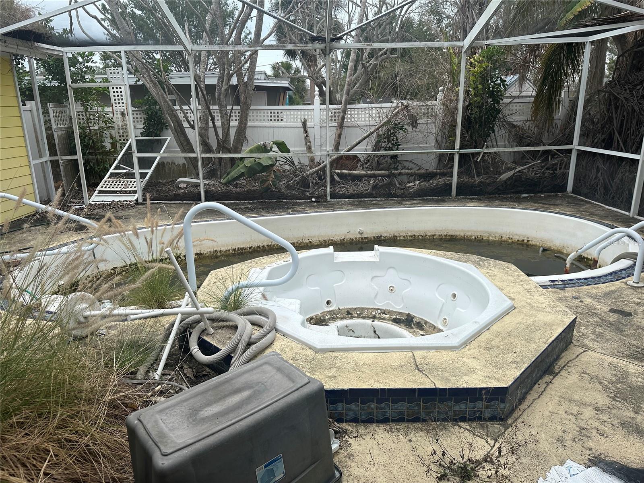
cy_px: 242
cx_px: 322
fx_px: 446
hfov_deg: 71.6
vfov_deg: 56.8
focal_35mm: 24
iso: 80
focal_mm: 6.86
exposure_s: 1/1562
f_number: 1.78
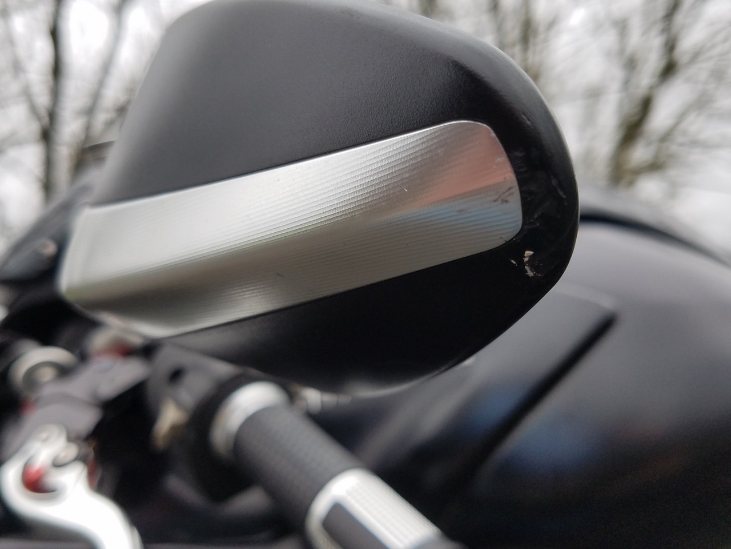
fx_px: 549
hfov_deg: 67.3
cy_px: 274
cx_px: 366
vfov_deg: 53.1
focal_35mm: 26
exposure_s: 1/301
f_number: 1.7
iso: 50
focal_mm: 4.2
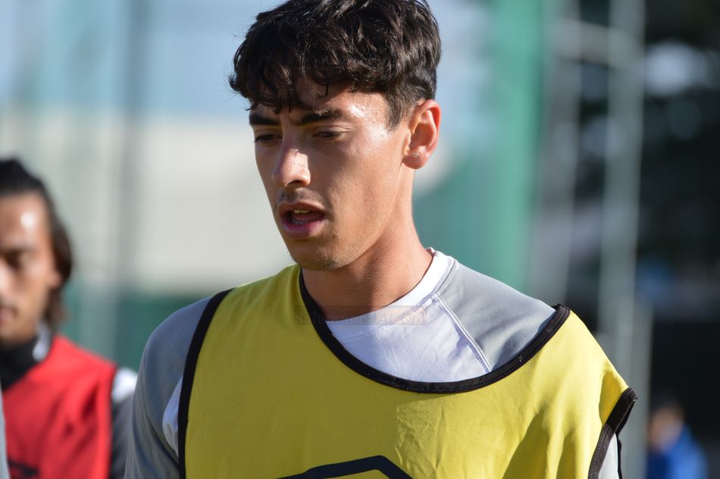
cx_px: 360
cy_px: 240
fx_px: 6895
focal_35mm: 345
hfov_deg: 6.0
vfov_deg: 4.0
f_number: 5.6
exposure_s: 1/1250
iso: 400
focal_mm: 230
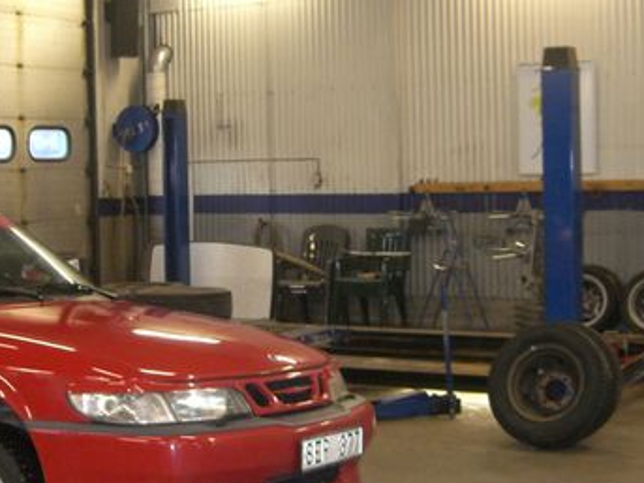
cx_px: 291
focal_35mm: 71
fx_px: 1320
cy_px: 210
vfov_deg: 20.7
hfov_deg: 27.4
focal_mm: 7.9
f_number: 2.8
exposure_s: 1/60
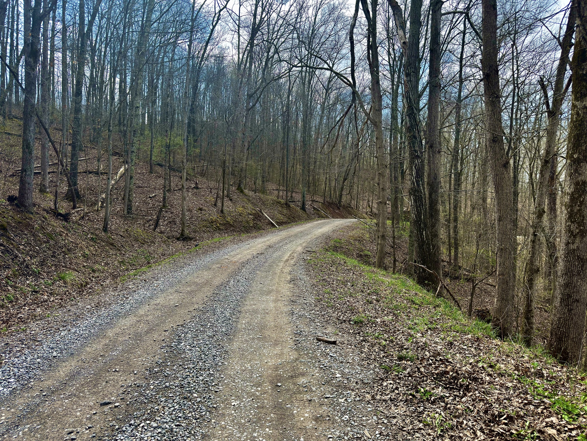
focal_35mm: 24
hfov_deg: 71.6
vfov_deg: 56.8
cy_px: 220
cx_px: 294
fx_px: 407
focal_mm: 6.76
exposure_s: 1/1757
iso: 100
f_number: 1.78
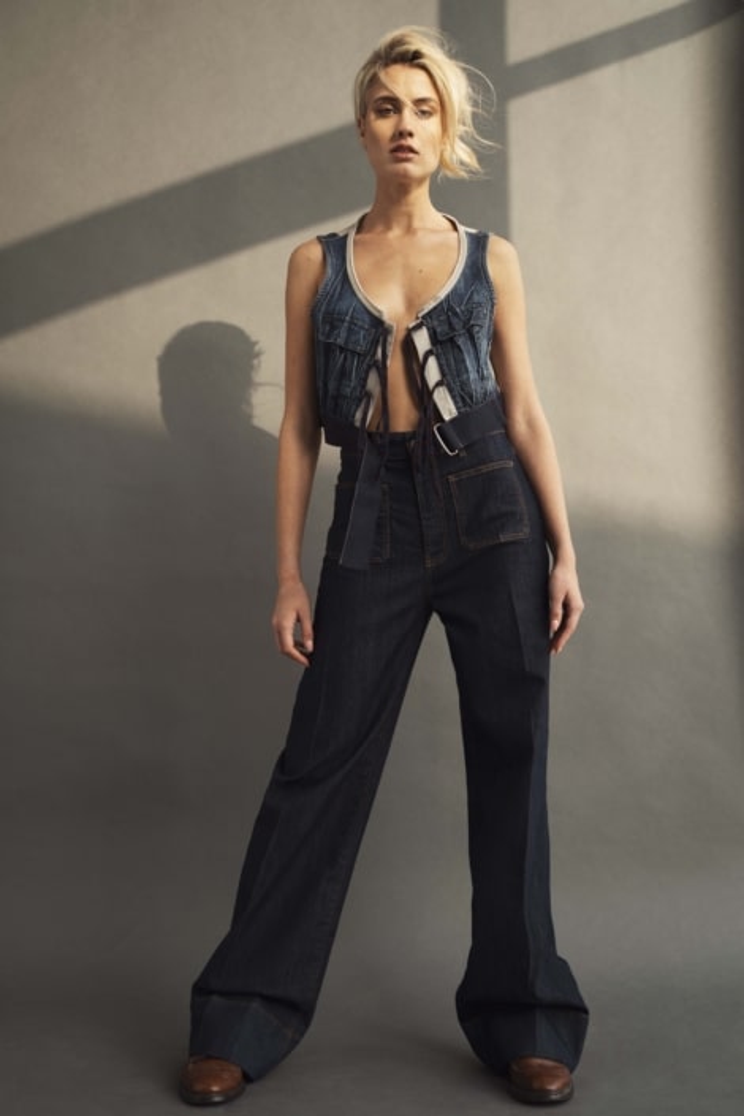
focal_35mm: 42
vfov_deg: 46.4
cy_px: 558
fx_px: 1302
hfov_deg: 31.9
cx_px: 372
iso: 320
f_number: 3.2
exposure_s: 1/1000
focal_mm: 42
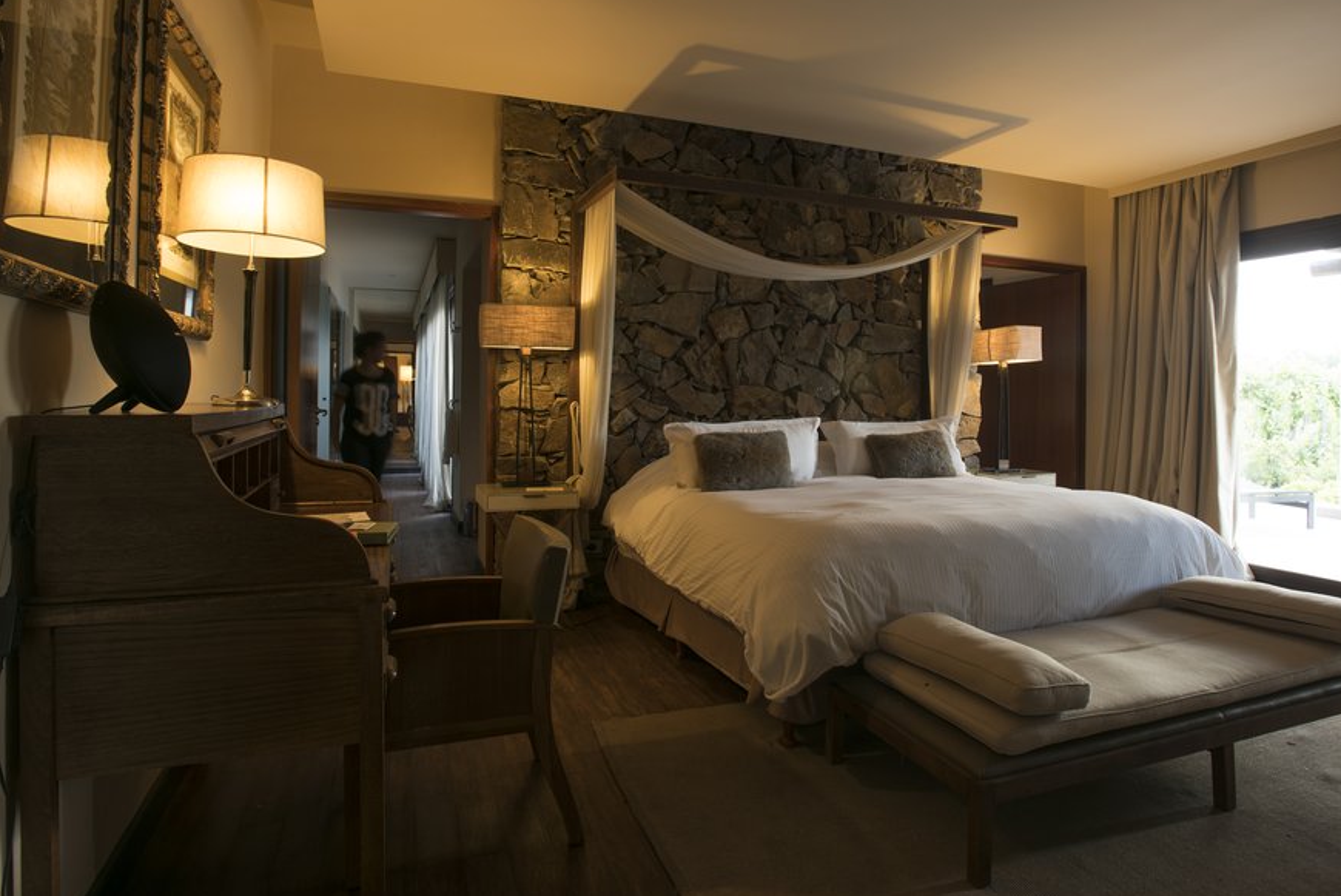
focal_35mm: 20
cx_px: 689
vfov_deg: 61.7
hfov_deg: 83.9
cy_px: 382
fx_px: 745
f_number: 6.3
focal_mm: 17
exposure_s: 1/1.67
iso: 64
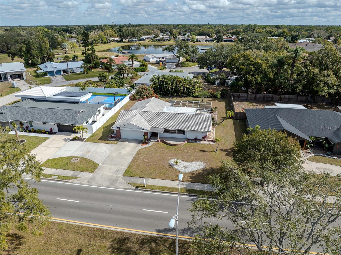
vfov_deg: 56.7
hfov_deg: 71.6
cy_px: 128
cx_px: 170
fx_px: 236
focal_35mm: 24
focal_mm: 12.29
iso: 120
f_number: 2.8
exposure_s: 1/2500
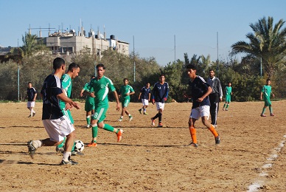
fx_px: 656
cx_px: 143
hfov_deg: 24.6
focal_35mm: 82
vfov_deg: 16.6
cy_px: 96
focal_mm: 55
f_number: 8
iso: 100
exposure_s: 1/250
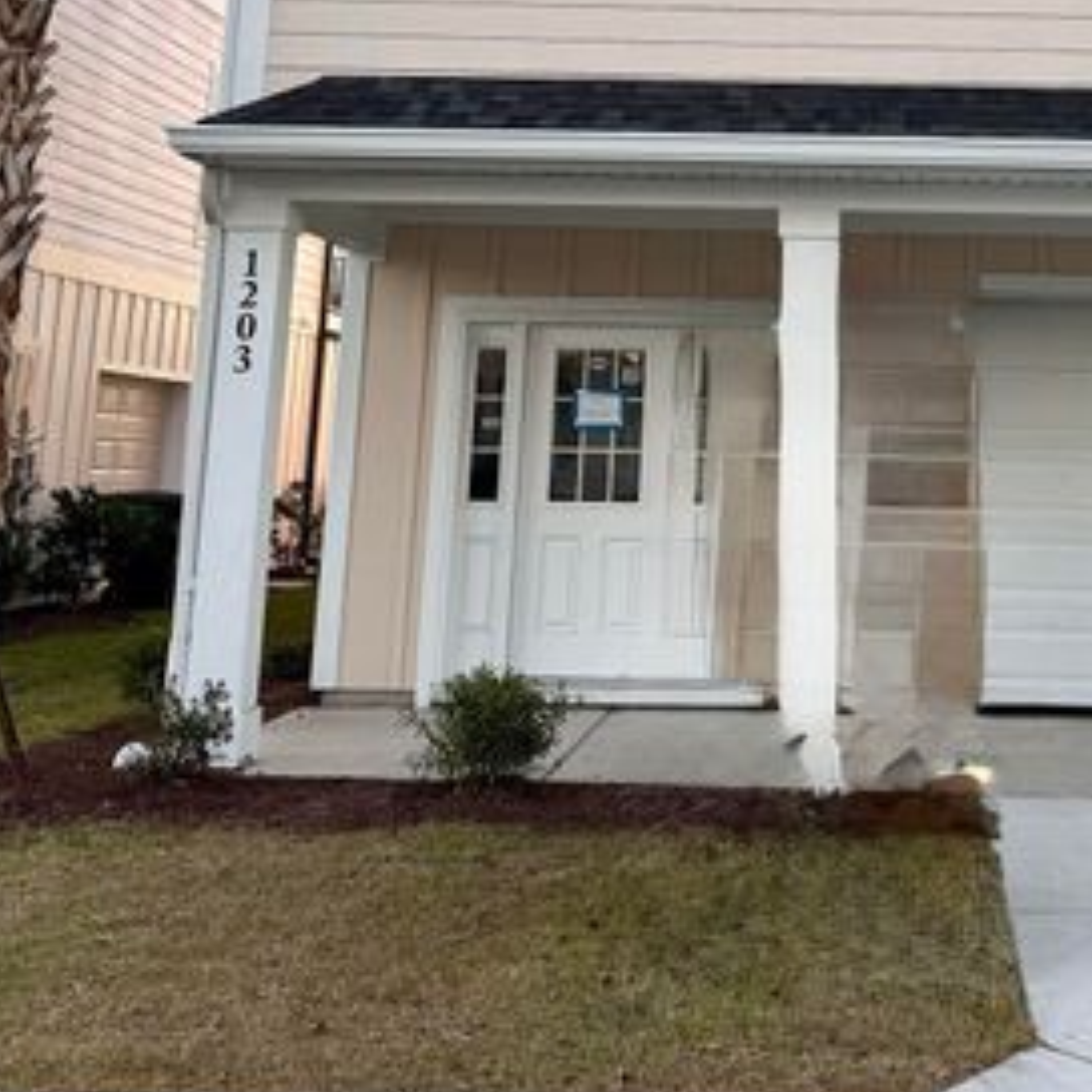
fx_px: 1856
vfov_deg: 31.1
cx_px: 843
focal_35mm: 52
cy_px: 90
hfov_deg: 32.1
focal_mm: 6.76
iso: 64
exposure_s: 1/263
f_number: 1.78
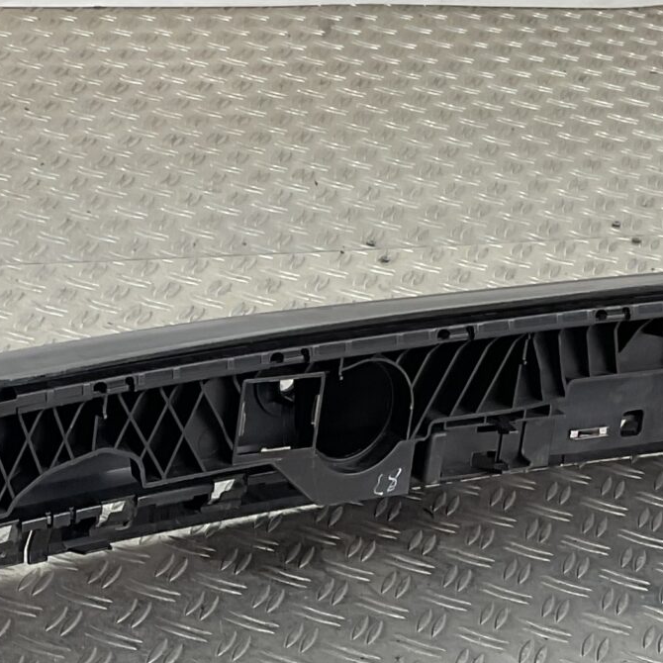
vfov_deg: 17.4
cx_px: 67
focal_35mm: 98
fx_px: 2124
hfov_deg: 17.5
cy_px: 632
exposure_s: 1/100
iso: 25
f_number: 1.8
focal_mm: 3
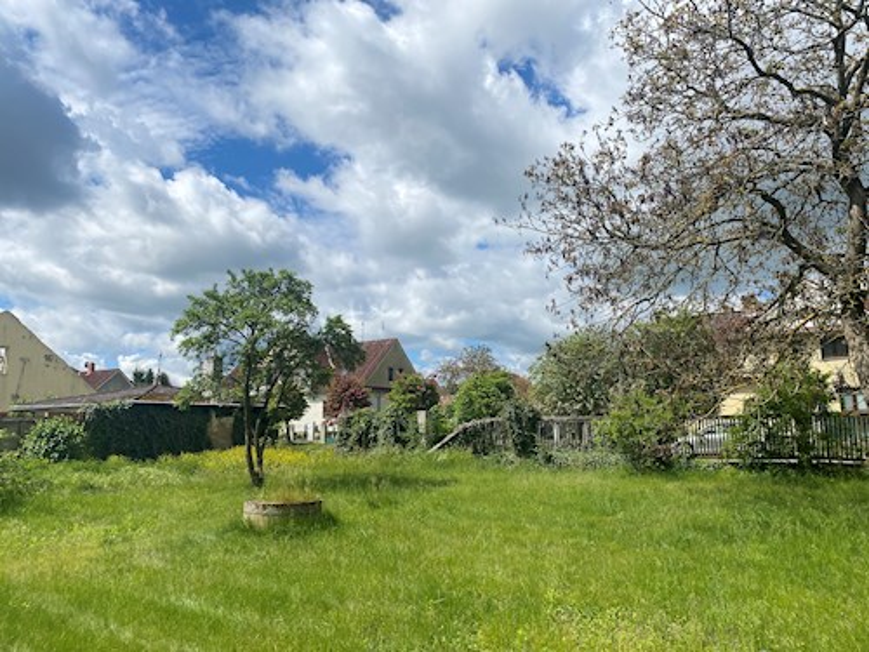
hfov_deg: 67.3
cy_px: 326
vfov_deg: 53.1
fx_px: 653
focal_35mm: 26
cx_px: 434
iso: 32
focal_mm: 4.25
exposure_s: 1/4808
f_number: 1.8
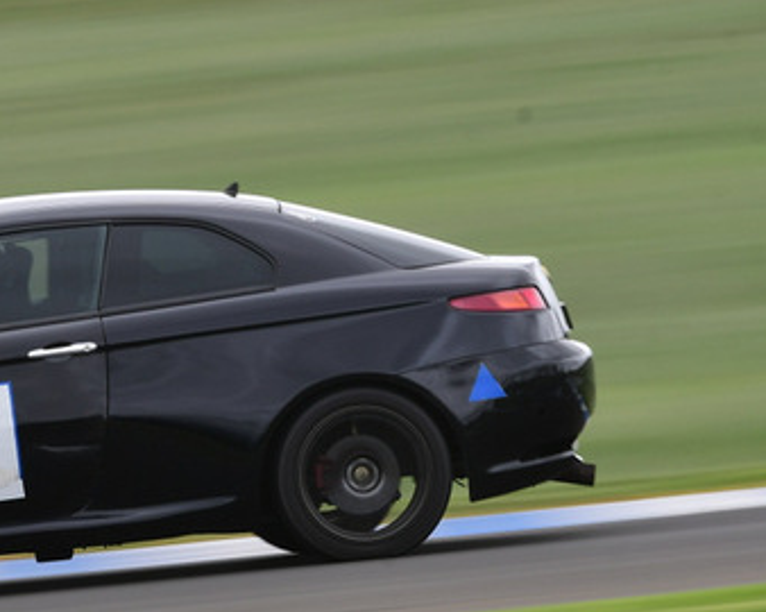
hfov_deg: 2.2
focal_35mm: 900
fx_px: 20392
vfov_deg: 1.7
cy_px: 150
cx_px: 52
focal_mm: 270
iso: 160
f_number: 13
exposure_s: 1/60
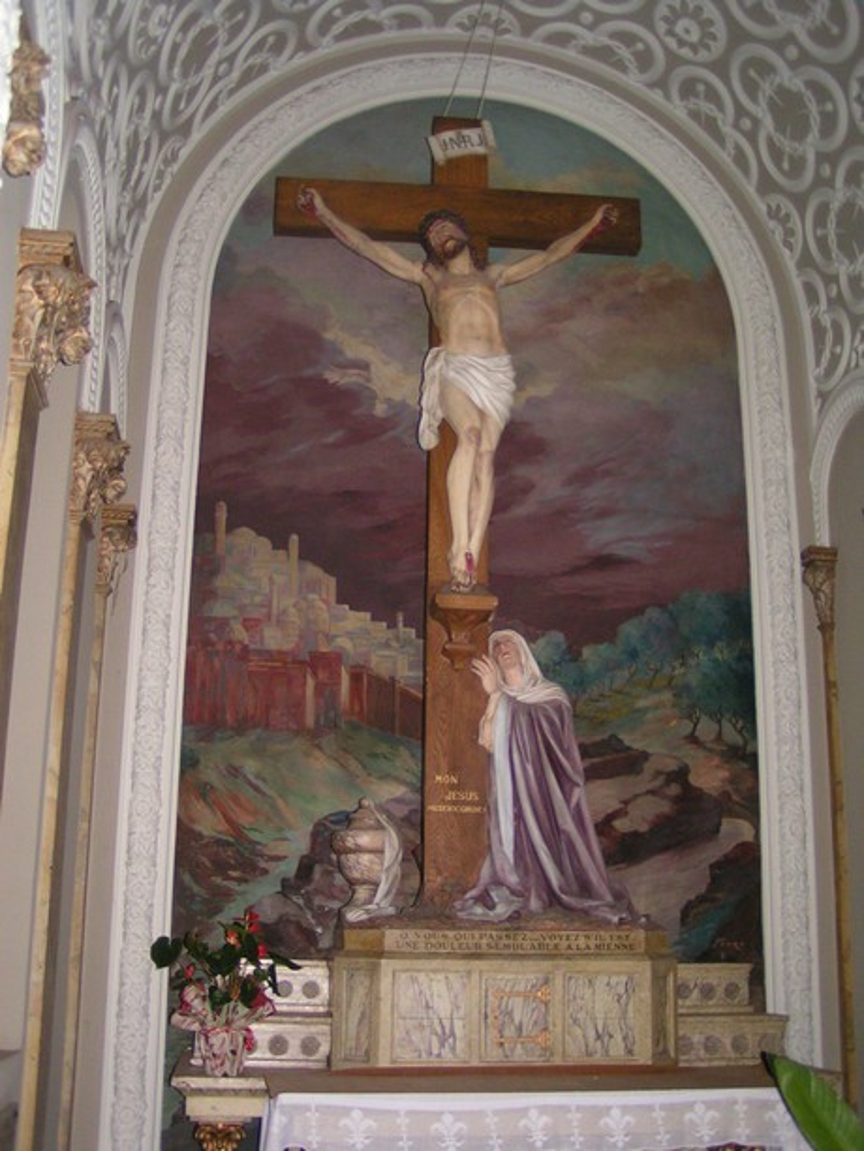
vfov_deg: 49.0
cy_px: 576
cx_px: 432
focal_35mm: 38
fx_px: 1264
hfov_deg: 37.7
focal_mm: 5.8
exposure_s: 1/40
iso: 200
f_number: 2.8
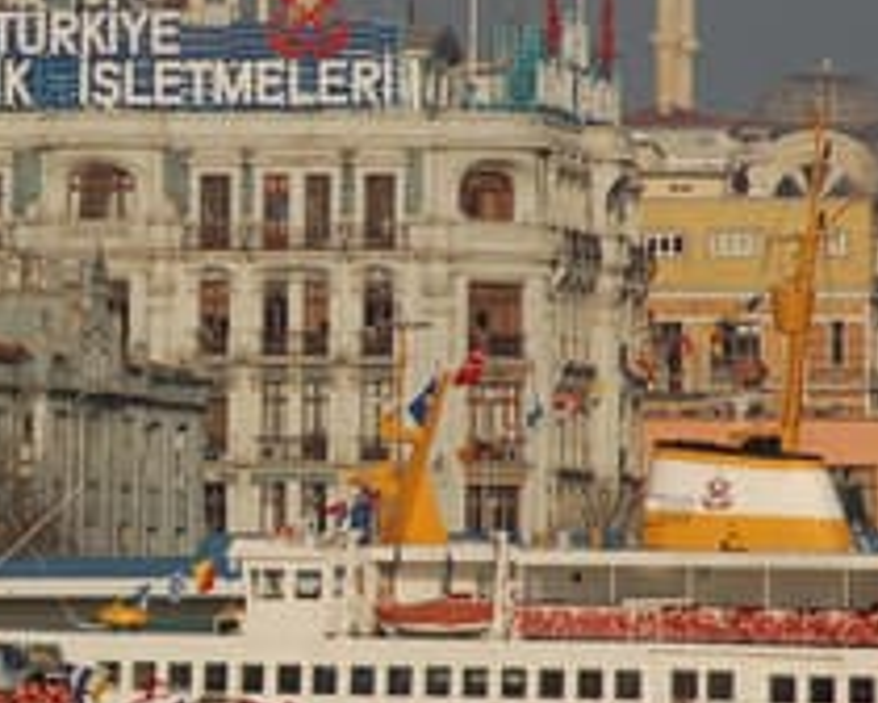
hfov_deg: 2.9
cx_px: 46
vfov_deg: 2.3
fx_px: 17514
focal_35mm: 674
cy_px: 456
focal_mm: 210
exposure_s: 1/2000
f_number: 5.6
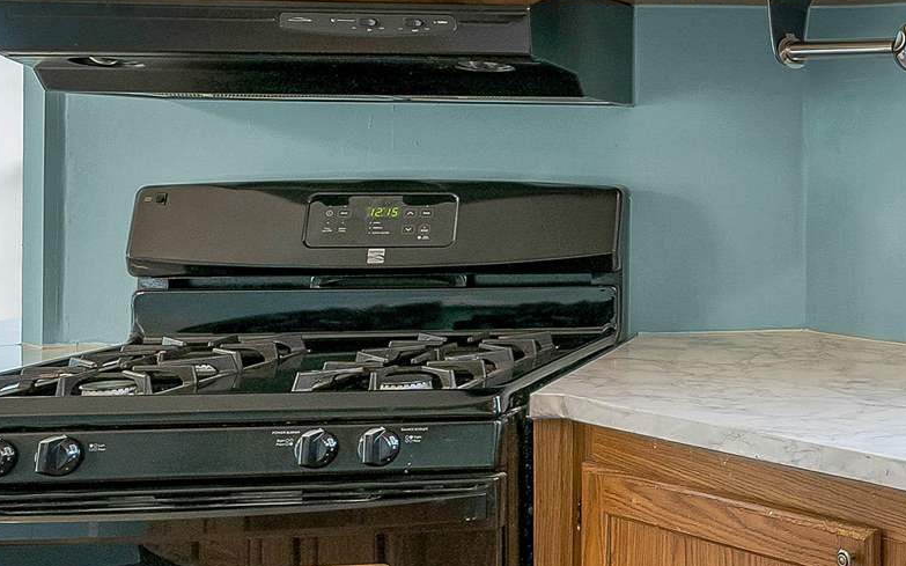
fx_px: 1382
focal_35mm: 56
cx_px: 1375
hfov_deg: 26.1
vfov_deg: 22.9
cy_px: 139
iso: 400
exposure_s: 1/13
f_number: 8
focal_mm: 14
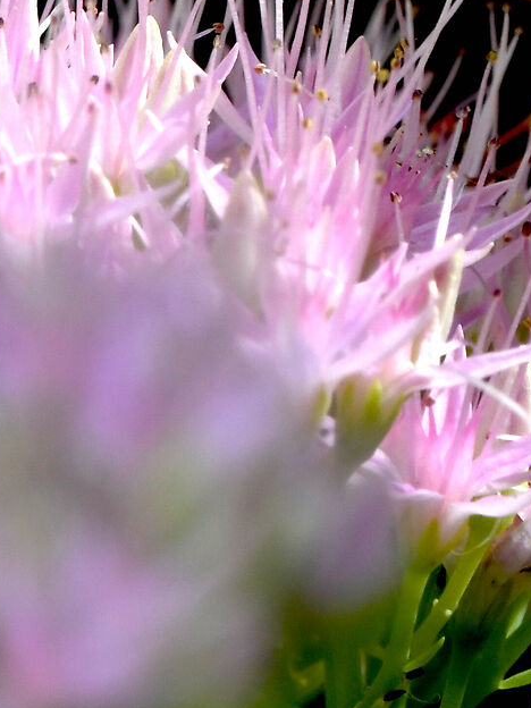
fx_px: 62382
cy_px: -141
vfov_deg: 0.7
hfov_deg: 0.5
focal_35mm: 3050
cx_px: 891
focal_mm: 550
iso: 400
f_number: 14
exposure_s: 1/100
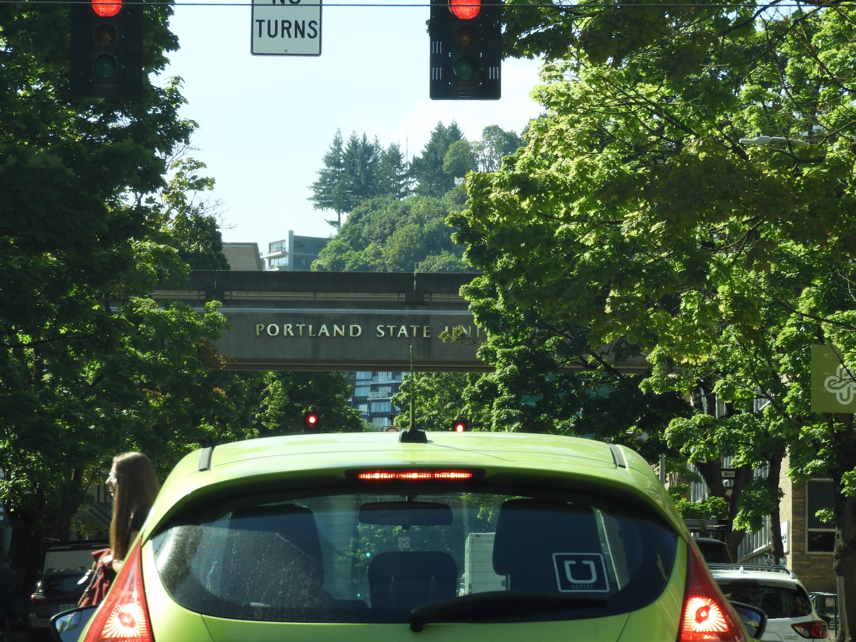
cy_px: 321
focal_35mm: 150
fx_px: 3709
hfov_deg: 13.2
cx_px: 428
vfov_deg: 9.9
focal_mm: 26.9
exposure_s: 1/160
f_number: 5.2
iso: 100
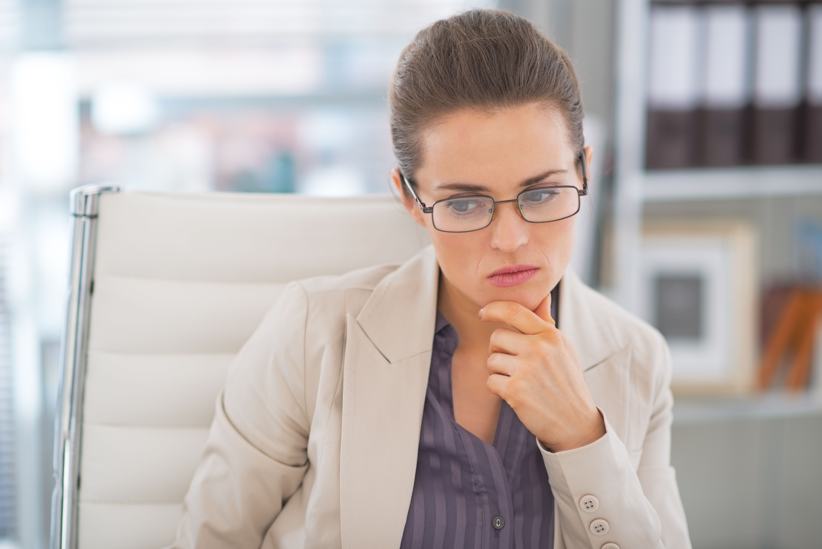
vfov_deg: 16.1
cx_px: 411
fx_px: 1941
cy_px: 274
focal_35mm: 85
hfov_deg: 23.9
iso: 100
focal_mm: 85
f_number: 2
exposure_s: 1/125
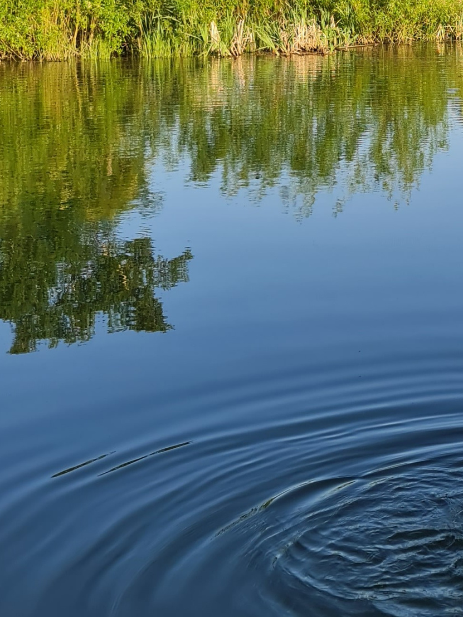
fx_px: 1373
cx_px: 447
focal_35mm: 77
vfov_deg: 24.2
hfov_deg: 18.7
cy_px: -6
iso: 50
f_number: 1.8
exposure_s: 1/412
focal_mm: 7
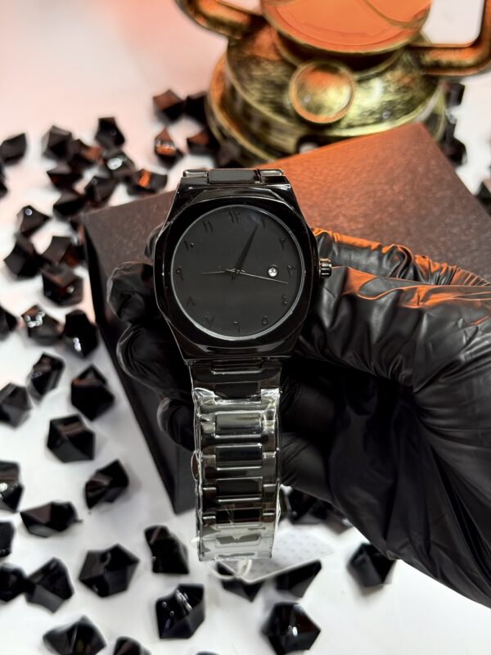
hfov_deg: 30.3
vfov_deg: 39.7
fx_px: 908
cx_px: 246
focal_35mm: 48
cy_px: 328
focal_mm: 6.76
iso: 200
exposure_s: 1/50
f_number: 1.78
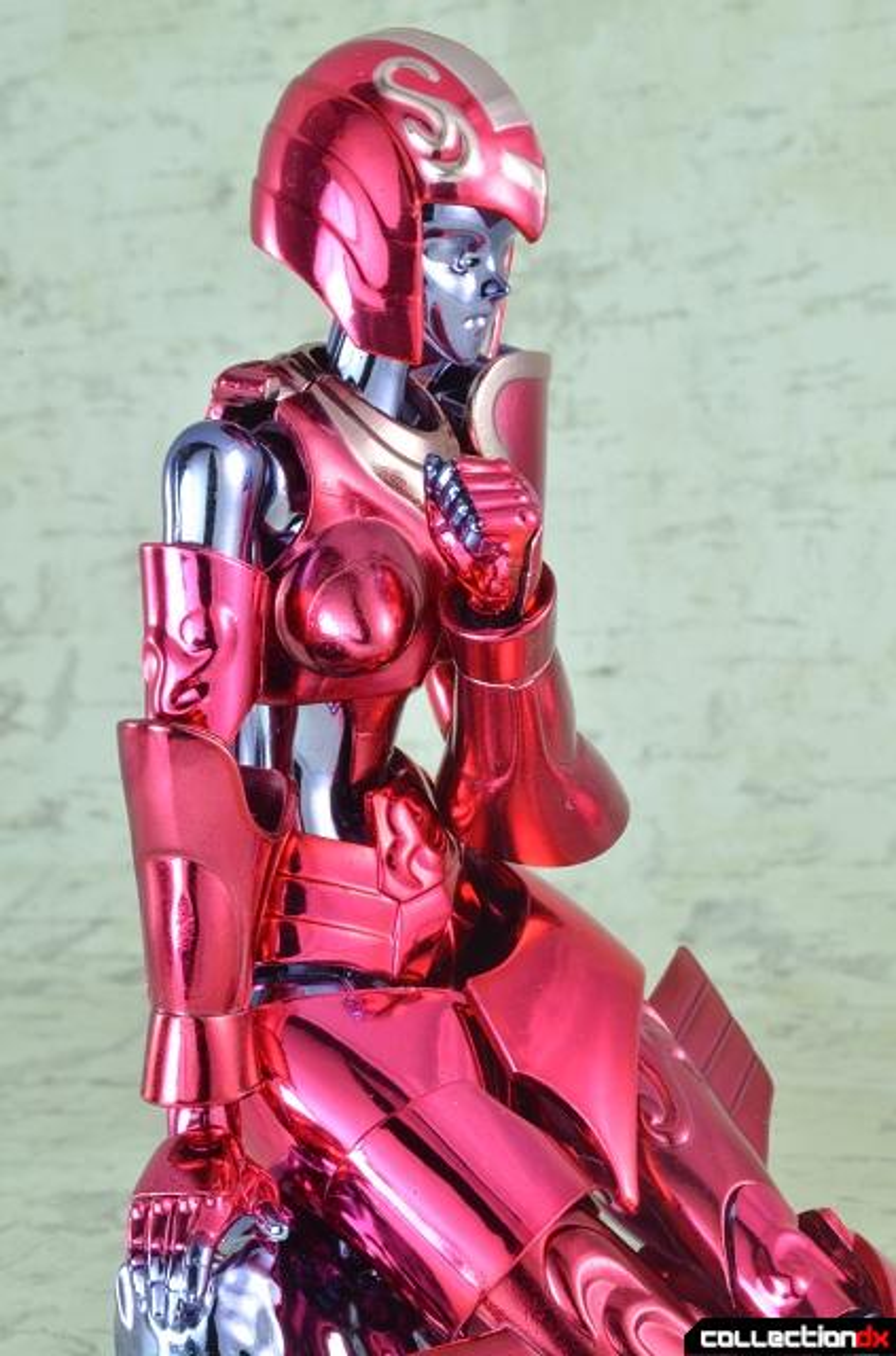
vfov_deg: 28.1
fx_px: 2704
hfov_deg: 18.8
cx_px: 448
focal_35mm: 72
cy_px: 678
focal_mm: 48
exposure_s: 1/1.3
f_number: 29
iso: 100
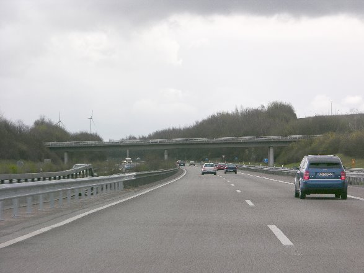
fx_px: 1367
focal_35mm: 130
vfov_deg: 11.4
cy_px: 136
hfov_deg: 15.2
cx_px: 182
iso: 50
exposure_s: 1/158
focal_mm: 31.9
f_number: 5.4
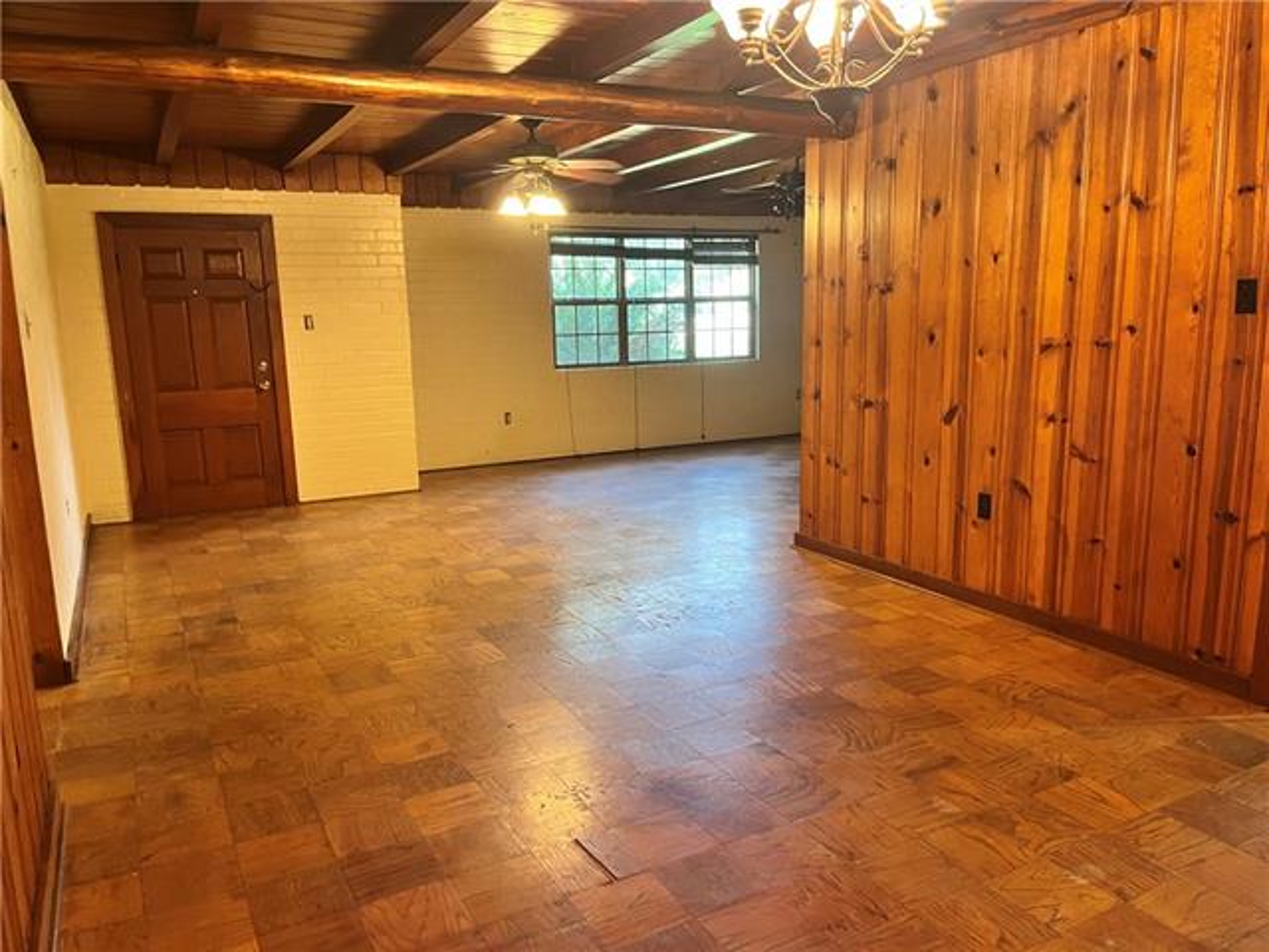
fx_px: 953
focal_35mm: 26
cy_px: 476
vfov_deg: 53.1
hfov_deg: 67.3
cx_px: 634
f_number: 1.6
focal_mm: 5.1
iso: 400
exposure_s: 1/60
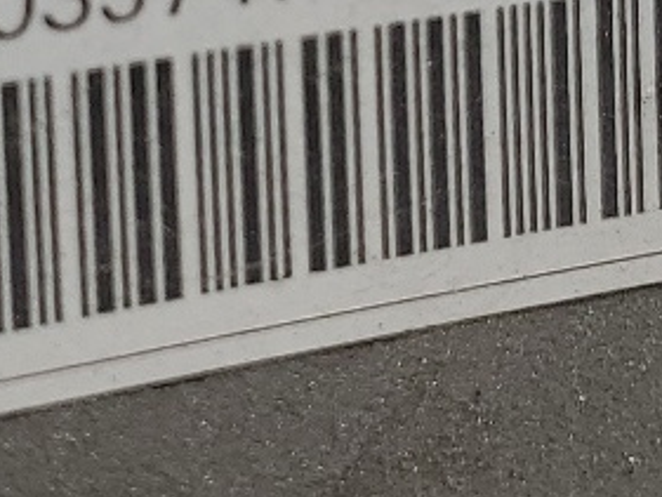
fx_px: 2832
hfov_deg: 13.3
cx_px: 370
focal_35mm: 148
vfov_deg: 9.8
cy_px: -174
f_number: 1.5
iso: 50
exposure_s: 1/476
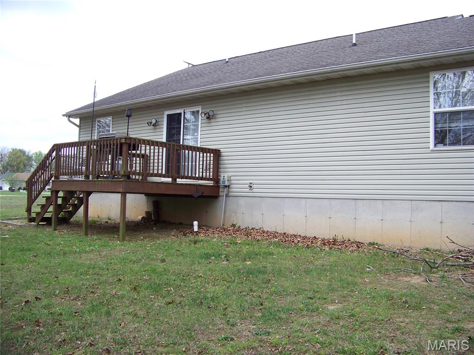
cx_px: 237
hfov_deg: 51.4
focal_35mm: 36
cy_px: 178
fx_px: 493
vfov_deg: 39.7
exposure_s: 1/320
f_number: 2.8
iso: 64
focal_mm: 5.85
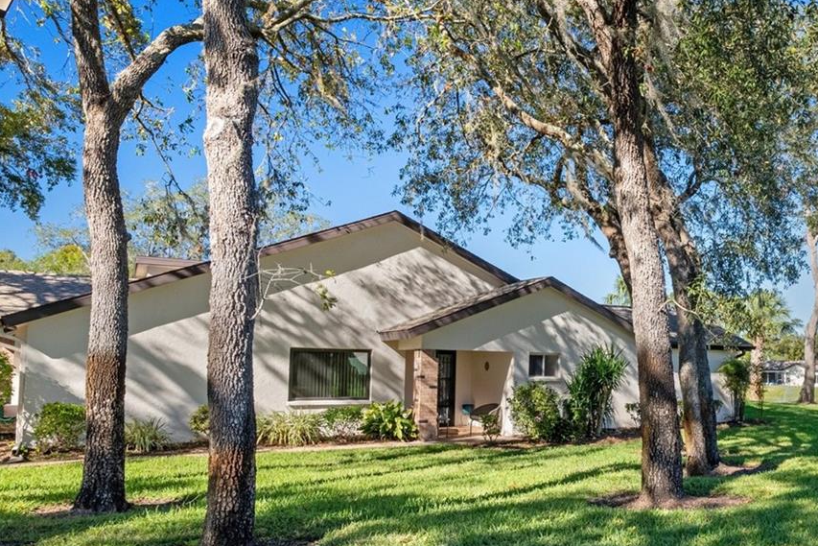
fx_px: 703
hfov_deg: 56.4
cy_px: 339
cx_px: 643
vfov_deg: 42.1
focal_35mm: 31
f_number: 8
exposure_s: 1/320
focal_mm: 11
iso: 640
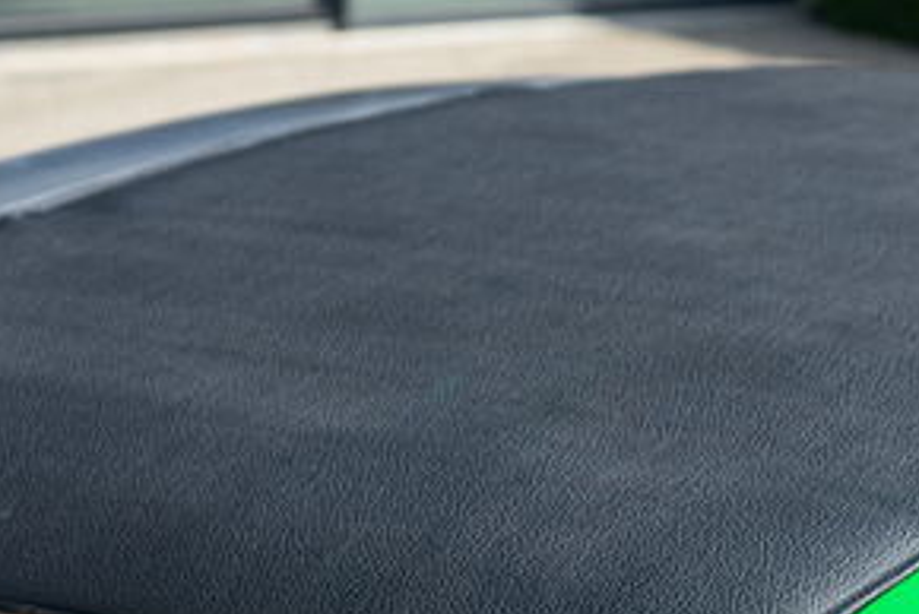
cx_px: 675
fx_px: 3245
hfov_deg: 16.0
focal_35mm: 127
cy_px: 554
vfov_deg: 10.8
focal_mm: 48
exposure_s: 1/100
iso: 50
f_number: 5
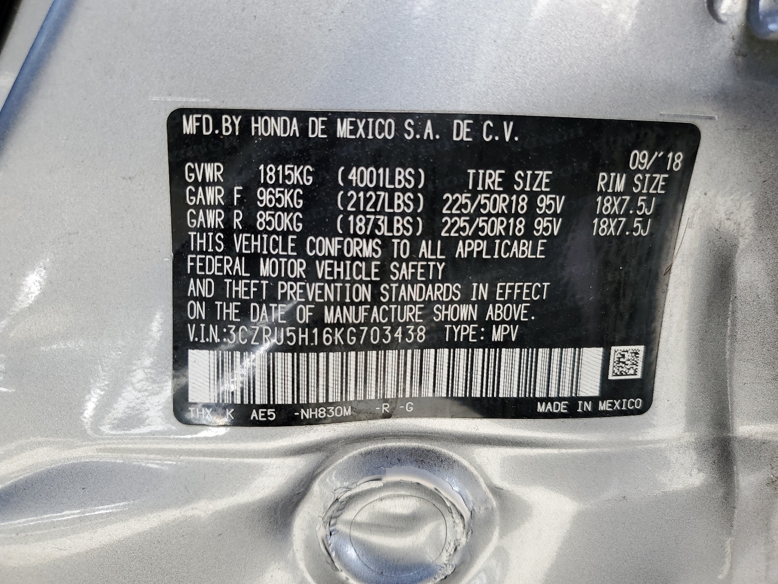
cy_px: 292
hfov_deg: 67.3
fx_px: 584
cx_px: 389
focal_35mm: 26
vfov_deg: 53.1
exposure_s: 1/250
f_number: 1.5
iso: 50
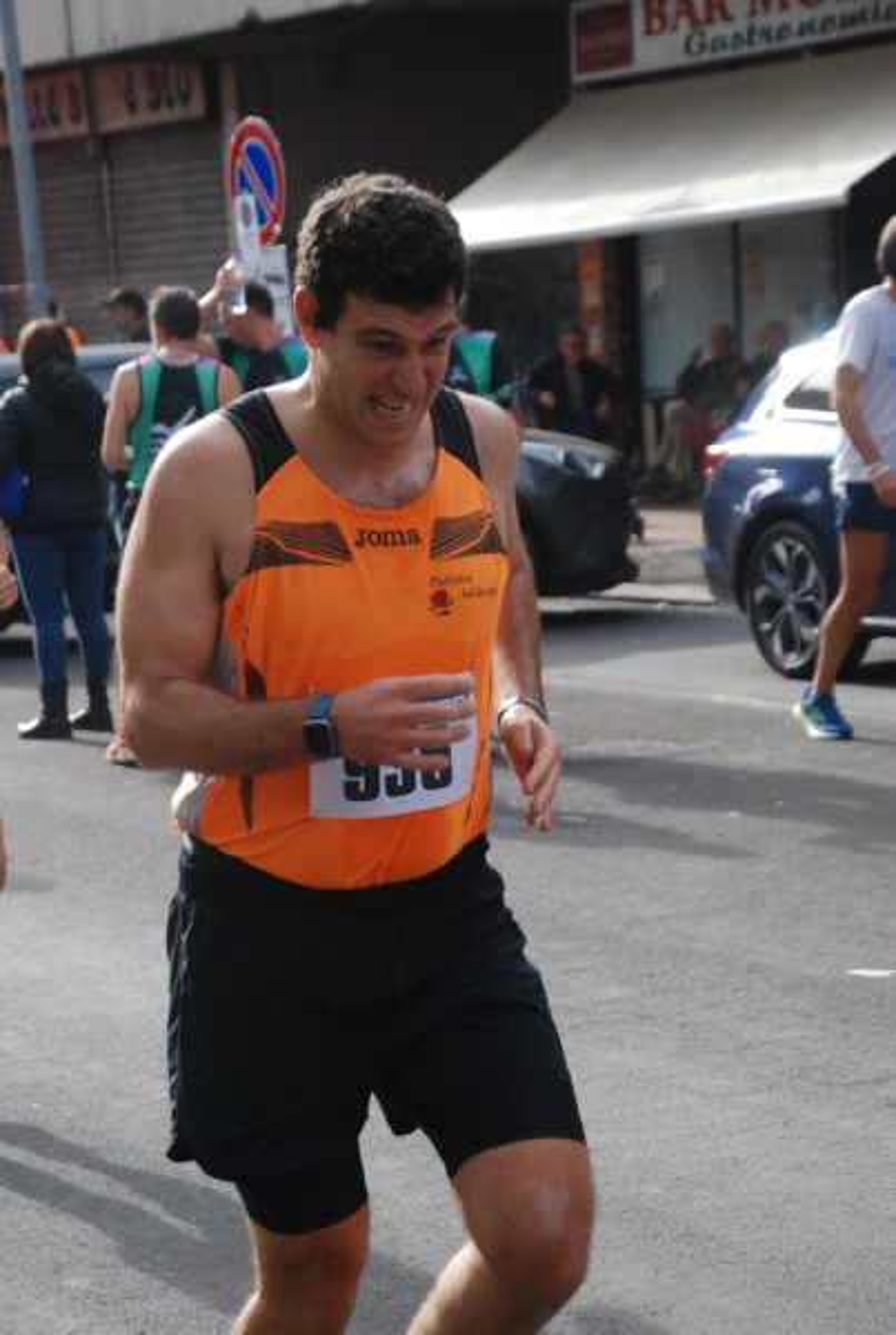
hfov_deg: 13.1
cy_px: 668
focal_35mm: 105
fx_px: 3900
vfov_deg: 19.4
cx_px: 448
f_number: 5.6
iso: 1000
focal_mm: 70
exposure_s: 1/1000
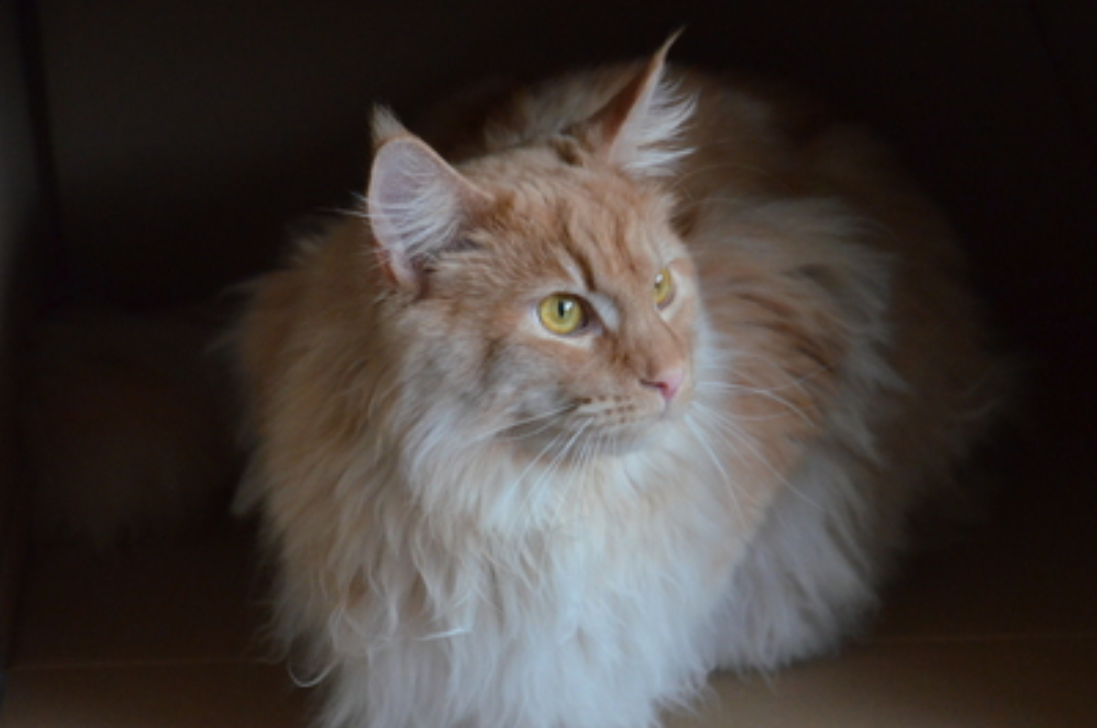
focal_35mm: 190
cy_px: 378
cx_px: 602
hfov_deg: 10.8
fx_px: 5783
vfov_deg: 7.2
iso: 3200
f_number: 5.6
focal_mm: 110
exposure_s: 1/25
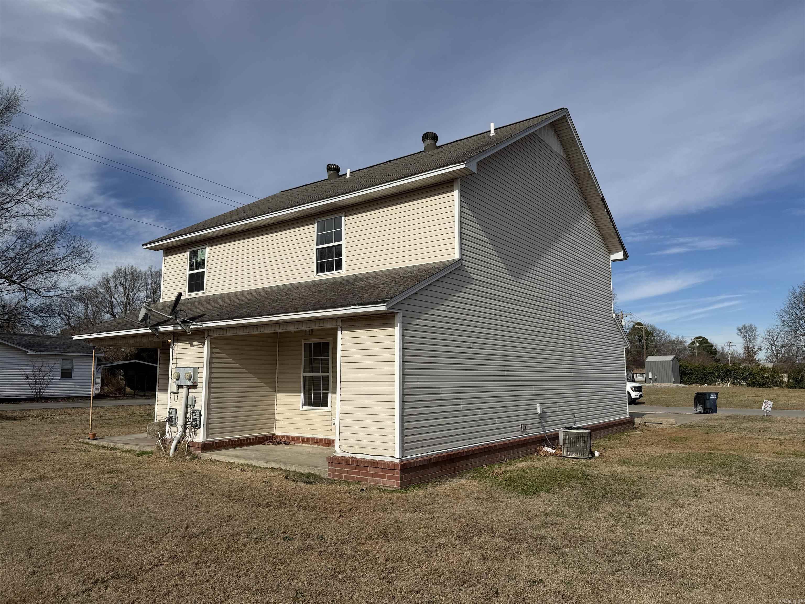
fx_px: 558
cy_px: 302
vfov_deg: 56.8
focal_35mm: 24
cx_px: 402
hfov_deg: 71.6
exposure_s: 1/9091
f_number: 1.78
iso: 80
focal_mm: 6.76
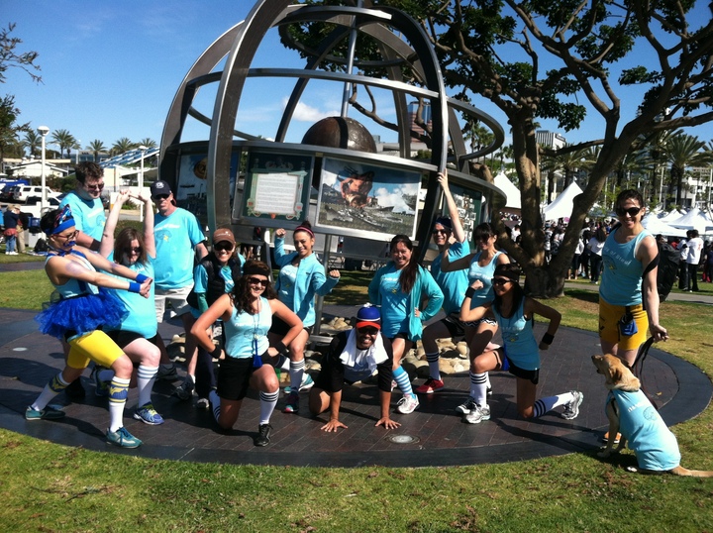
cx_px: 356
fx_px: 720
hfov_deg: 52.7
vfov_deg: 40.6
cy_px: 266
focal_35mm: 35
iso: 80
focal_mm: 3.85
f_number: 2.8
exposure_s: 1/1200
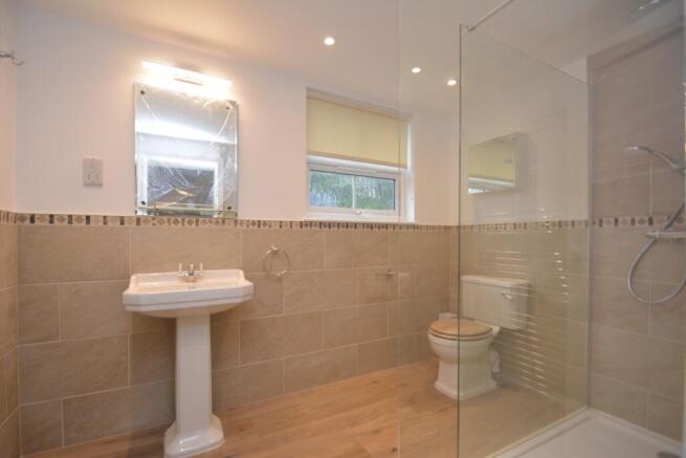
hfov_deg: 100.4
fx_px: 286
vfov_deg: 77.4
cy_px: 229
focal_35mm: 15
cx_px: 343
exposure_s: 1/60
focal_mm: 10
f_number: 4
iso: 250
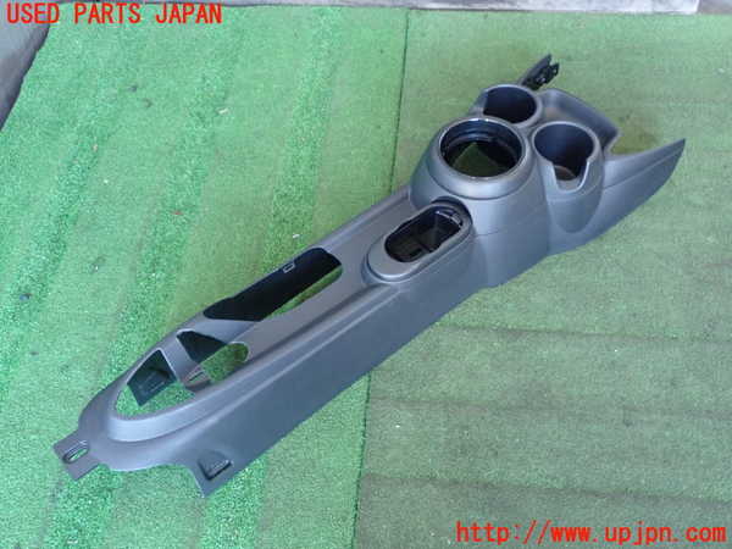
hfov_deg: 49.0
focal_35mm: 38
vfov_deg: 37.7
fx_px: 804
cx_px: 366
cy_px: 274
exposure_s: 1/40
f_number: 2.7
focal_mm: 6.83
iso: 800
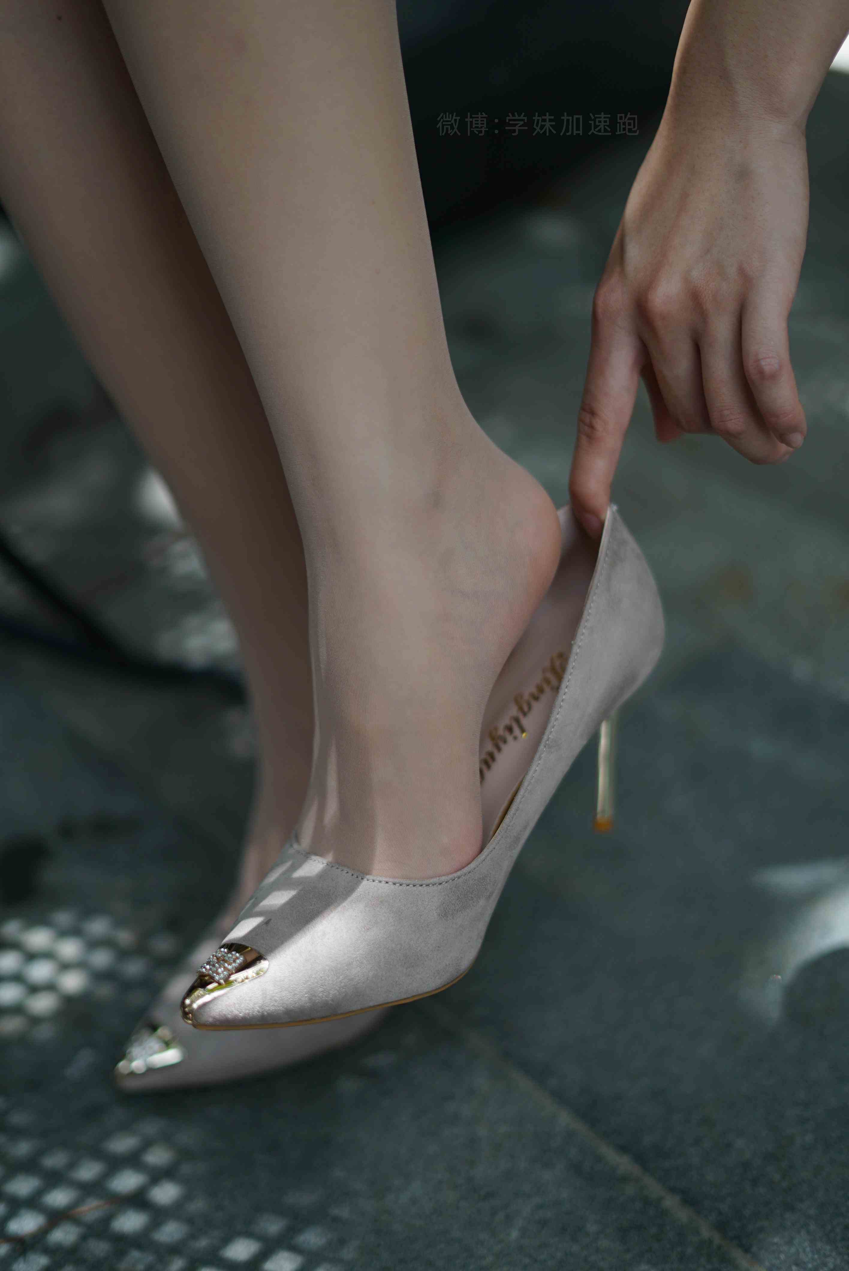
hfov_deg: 27.0
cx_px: 424
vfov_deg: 39.6
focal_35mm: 50
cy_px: 636
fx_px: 1766
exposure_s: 1/1600
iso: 200
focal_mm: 50
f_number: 1.8
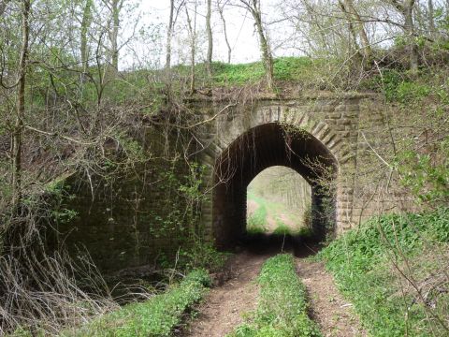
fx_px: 415
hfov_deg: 56.8
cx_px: 224
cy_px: 168
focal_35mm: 32
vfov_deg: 44.2
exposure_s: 1/200
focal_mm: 5.2
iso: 100
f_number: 4
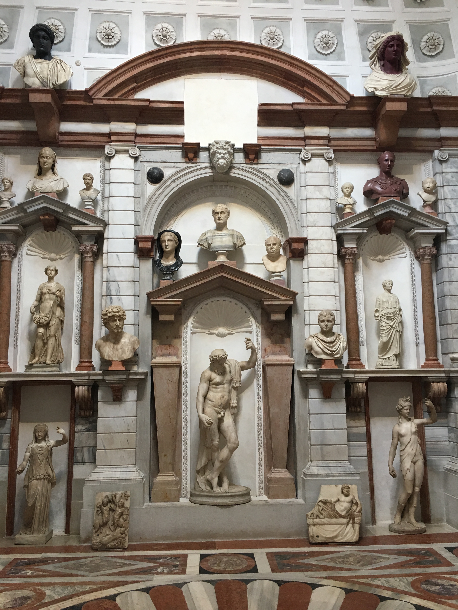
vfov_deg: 61.7
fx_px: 512
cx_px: 229
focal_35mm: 29
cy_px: 305
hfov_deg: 48.2
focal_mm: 4.15
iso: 50
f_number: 2.2
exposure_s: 1/33
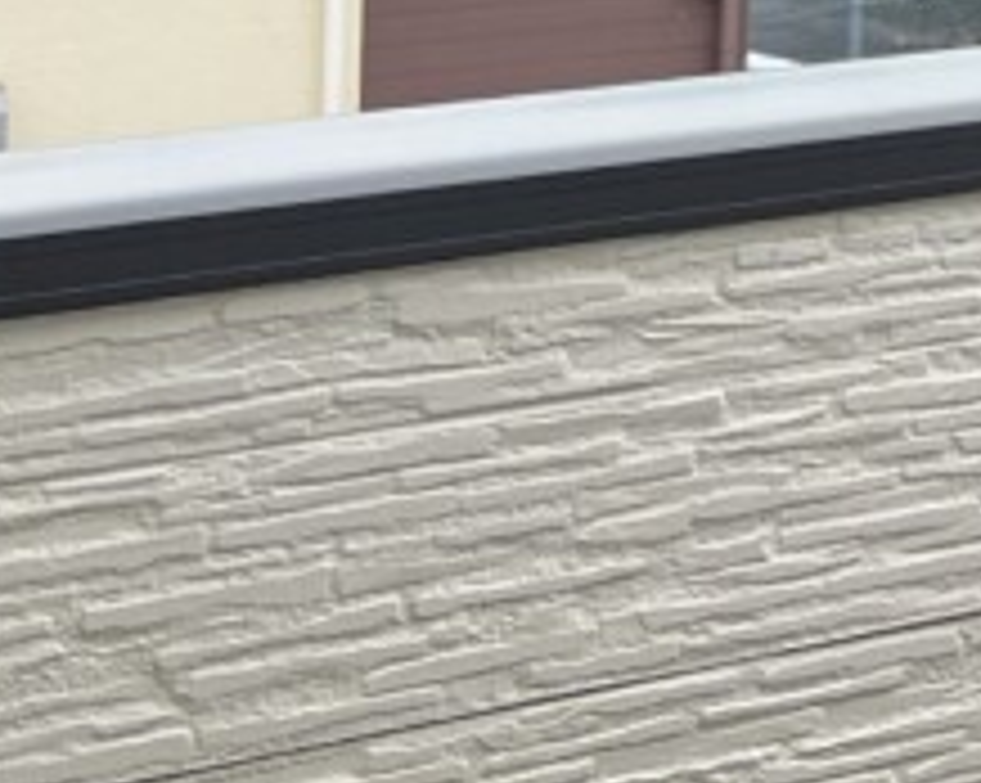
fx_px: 4322
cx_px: 2169
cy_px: -886
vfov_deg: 9.5
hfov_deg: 11.3
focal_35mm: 149
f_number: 1.5
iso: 50
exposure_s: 1/614
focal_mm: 5.7
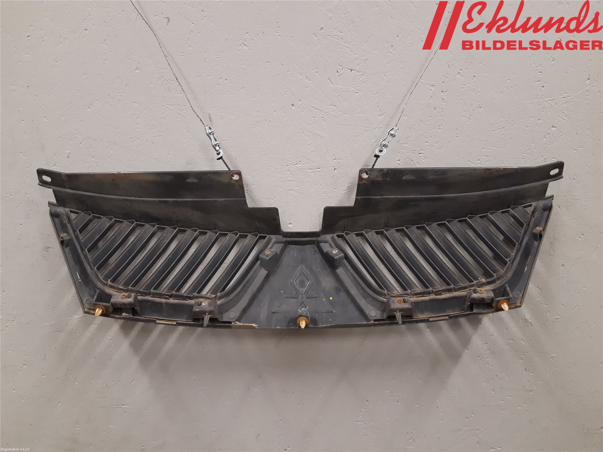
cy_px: 226
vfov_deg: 53.1
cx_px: 302
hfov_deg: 67.3
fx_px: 453
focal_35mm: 26
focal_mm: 3.93
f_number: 1.7
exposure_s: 1/50
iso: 160
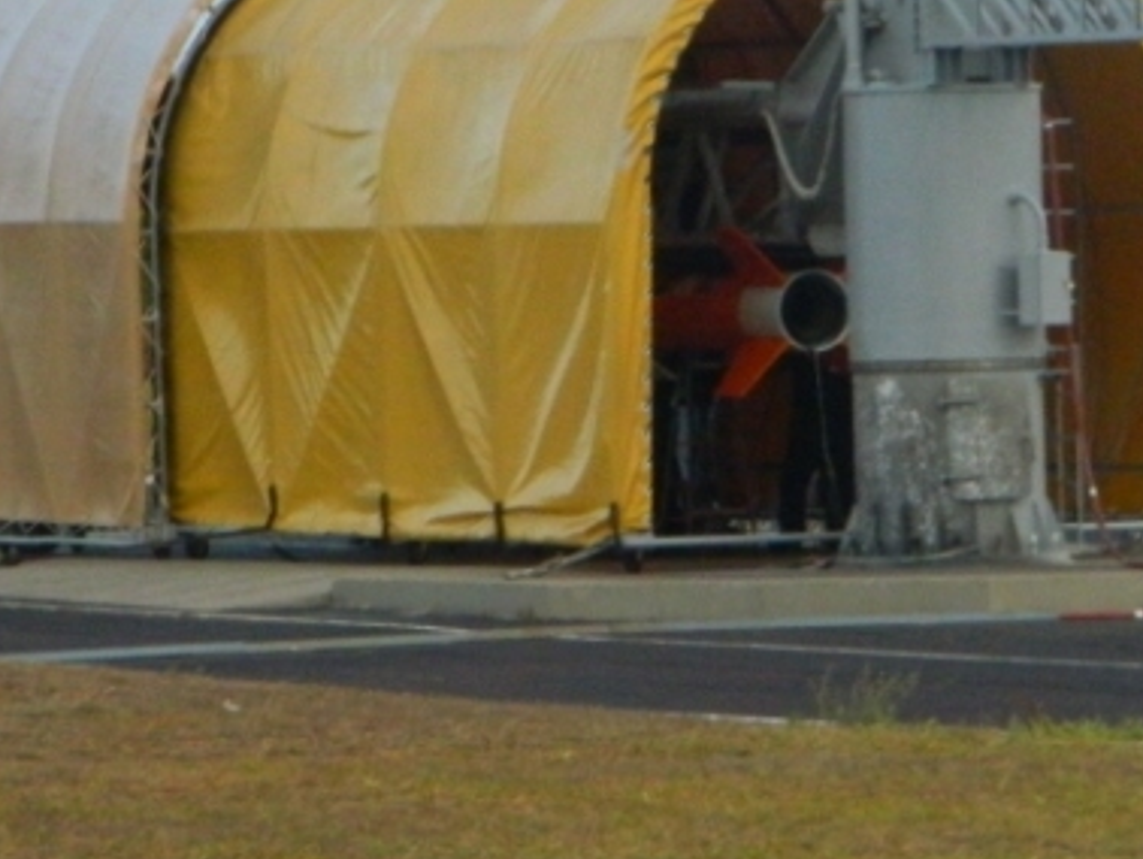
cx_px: 705
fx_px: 15826
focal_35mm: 479
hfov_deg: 4.1
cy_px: 299
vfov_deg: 3.1
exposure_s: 1/800
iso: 400
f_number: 5.1
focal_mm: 31.8
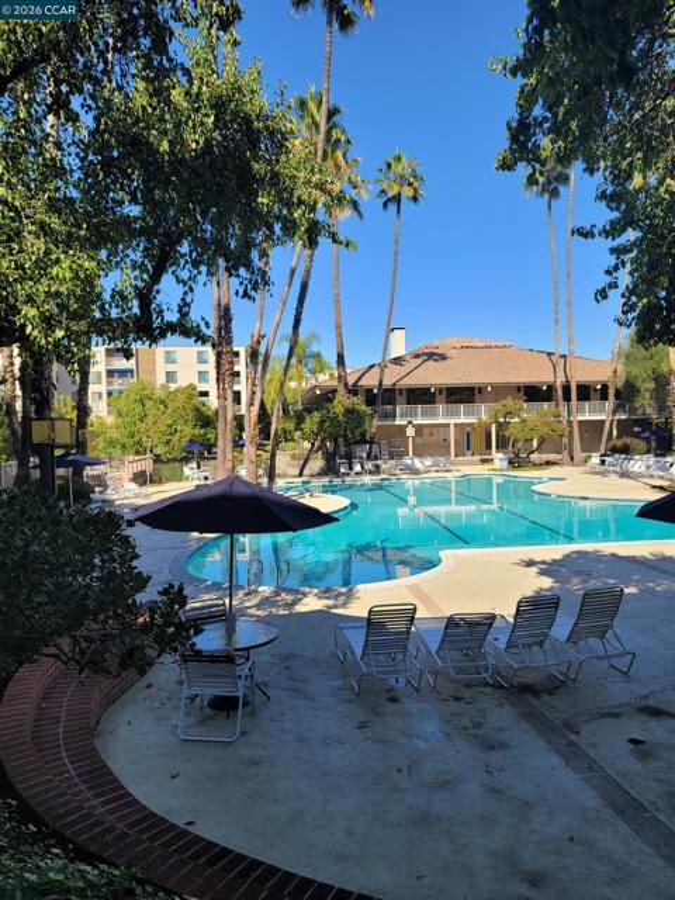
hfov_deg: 54.9
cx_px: 338
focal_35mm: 25
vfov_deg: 69.4
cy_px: 450
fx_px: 650
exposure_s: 1/641
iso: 20
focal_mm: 7
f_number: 1.8
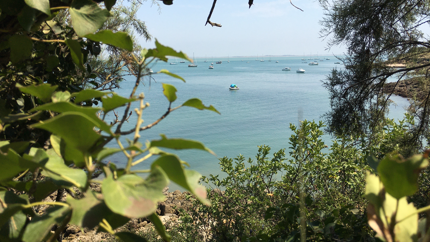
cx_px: 216
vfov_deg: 36.6
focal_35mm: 32
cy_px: 109
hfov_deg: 61.0
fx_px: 365
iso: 25
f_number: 2.2
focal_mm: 4.15
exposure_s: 1/3077
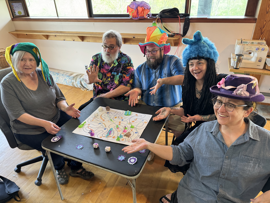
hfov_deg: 71.6
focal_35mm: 24
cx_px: 135
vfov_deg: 56.8
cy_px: 102
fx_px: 187
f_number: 1.78
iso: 320
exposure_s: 1/60
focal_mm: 6.76
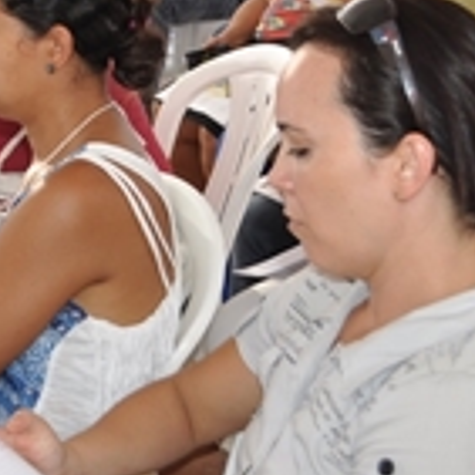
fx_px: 1677
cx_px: -222
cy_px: -57
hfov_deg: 15.0
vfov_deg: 15.7
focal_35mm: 108
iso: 320
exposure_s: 1/200
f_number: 5.6
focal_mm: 24
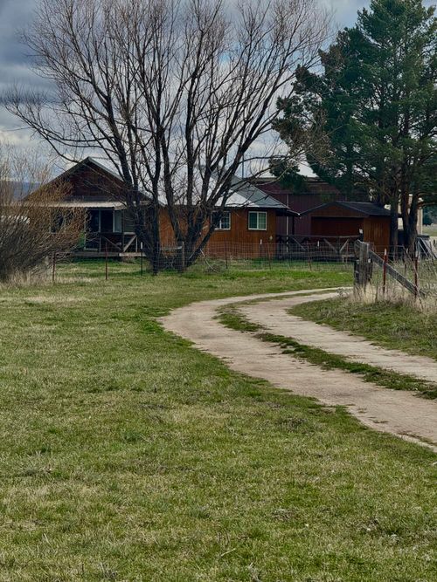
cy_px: 291
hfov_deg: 12.3
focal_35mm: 120
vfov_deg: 16.4
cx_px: 218
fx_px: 2021
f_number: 2.8
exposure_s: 1/1342
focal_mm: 15.66
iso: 50
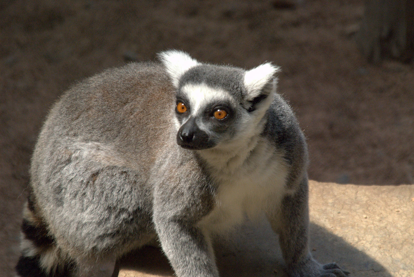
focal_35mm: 420
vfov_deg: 3.3
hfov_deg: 4.9
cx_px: 207
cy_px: 138
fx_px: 4837
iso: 1600
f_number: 9
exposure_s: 1/400
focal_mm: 280
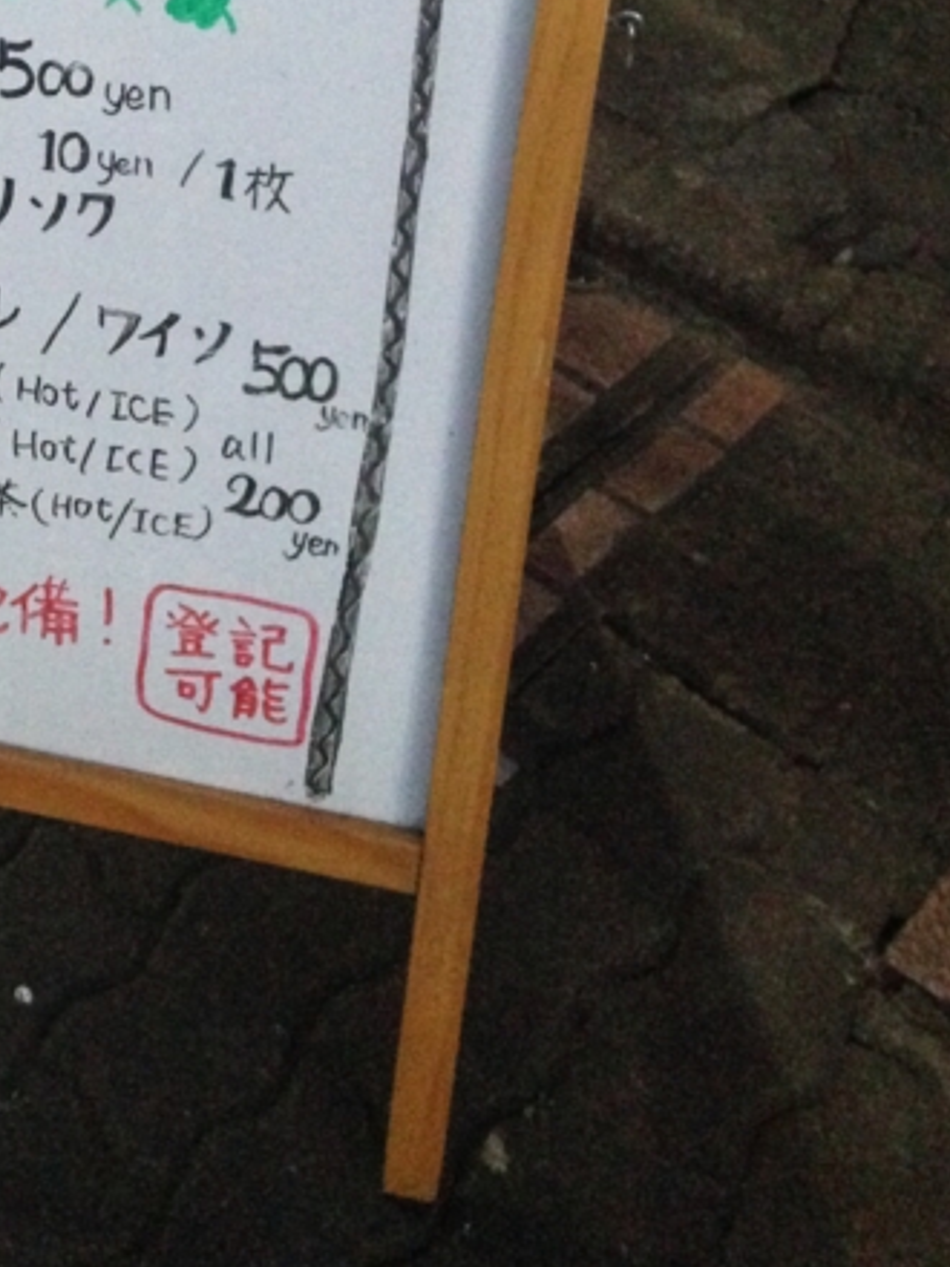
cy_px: 190
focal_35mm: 60
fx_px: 2196
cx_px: 104
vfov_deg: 31.1
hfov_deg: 23.8
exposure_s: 1/15
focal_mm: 4.12
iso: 800
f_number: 2.4
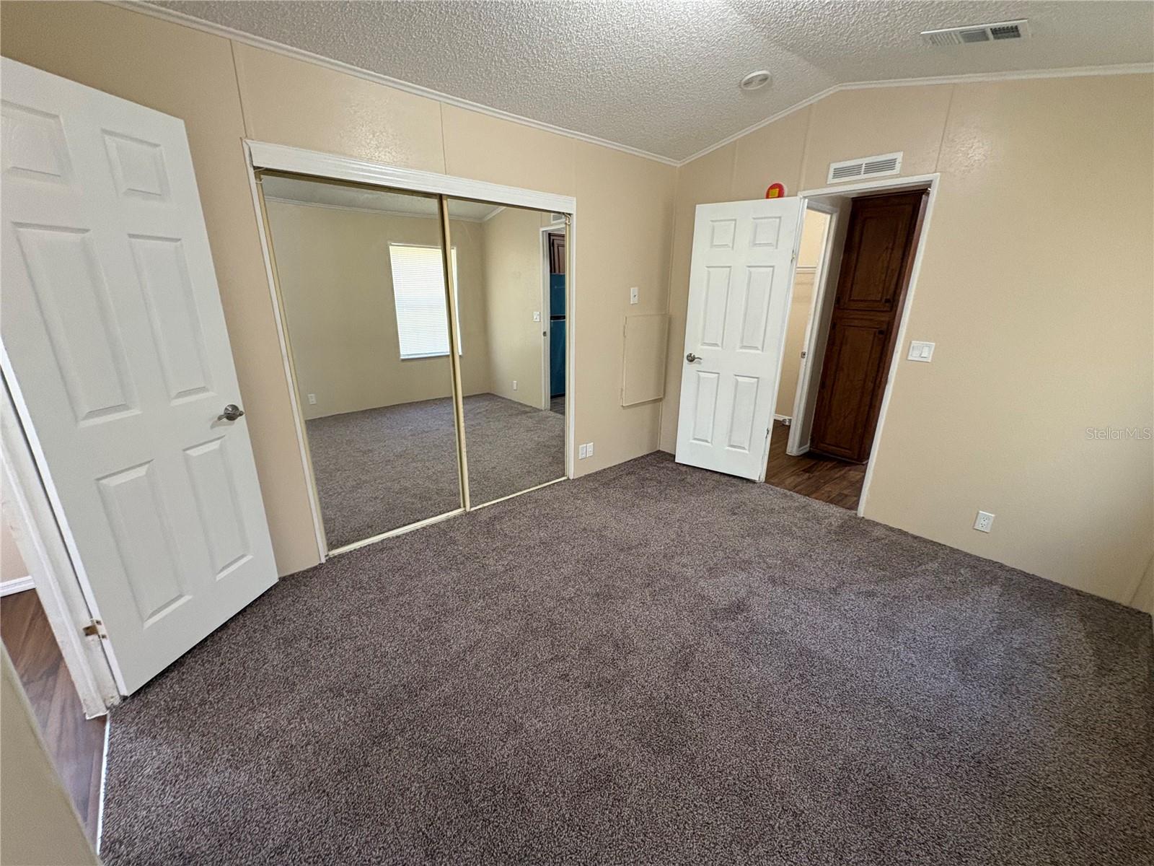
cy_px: 433
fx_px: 467
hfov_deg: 102.1
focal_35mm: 14
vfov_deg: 85.7
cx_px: 577
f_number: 2.2
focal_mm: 2.22
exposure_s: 1/60
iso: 320
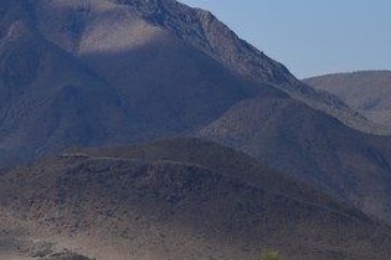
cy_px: 134
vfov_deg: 4.7
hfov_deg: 7.1
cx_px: 143
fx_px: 3169
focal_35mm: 292
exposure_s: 1/3200
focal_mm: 185
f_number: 7.1
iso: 400
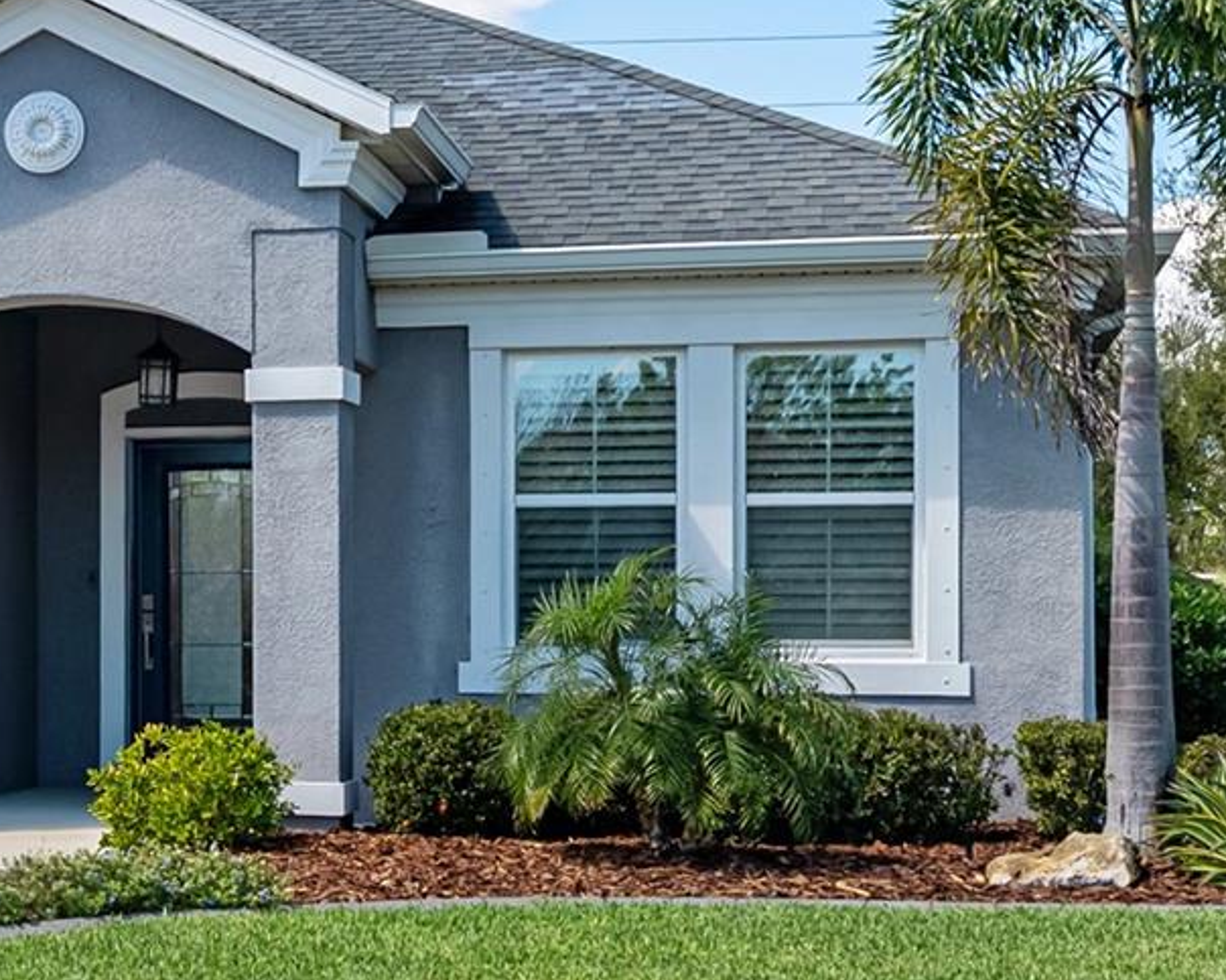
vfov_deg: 17.7
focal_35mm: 87
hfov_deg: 21.1
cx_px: -65
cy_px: 540
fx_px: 3156
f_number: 2.8
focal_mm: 35
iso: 200
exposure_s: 1/2500
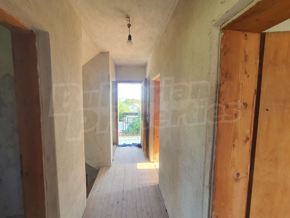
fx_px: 109
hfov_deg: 106.2
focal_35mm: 13
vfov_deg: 89.9
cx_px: 145
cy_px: 109
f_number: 2.2
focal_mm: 1.8
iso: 64
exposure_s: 1/50
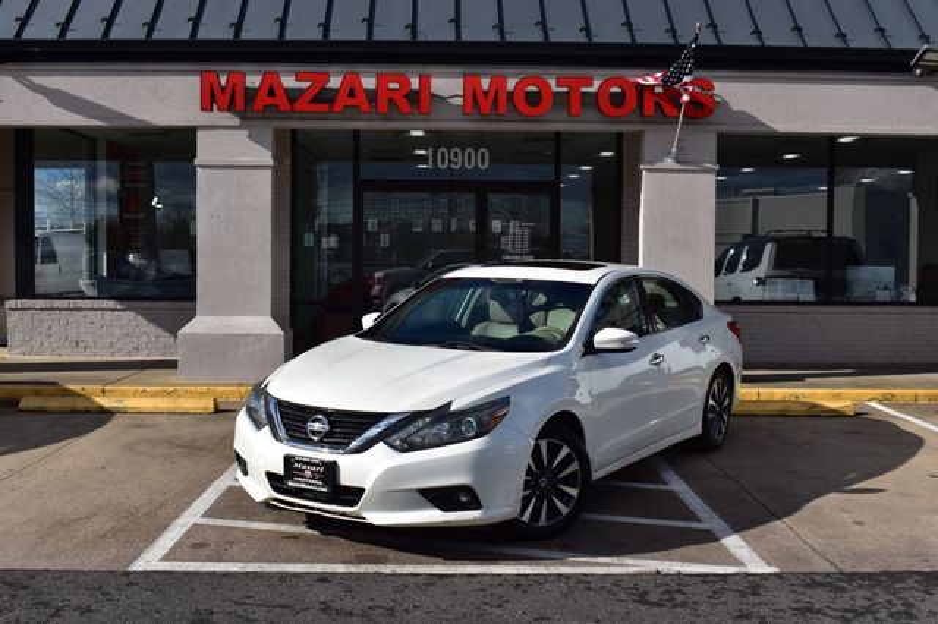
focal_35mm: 40
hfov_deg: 47.9
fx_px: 1055
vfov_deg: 33.0
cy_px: 312
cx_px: 469
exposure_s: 1/500
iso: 200
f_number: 11
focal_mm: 27
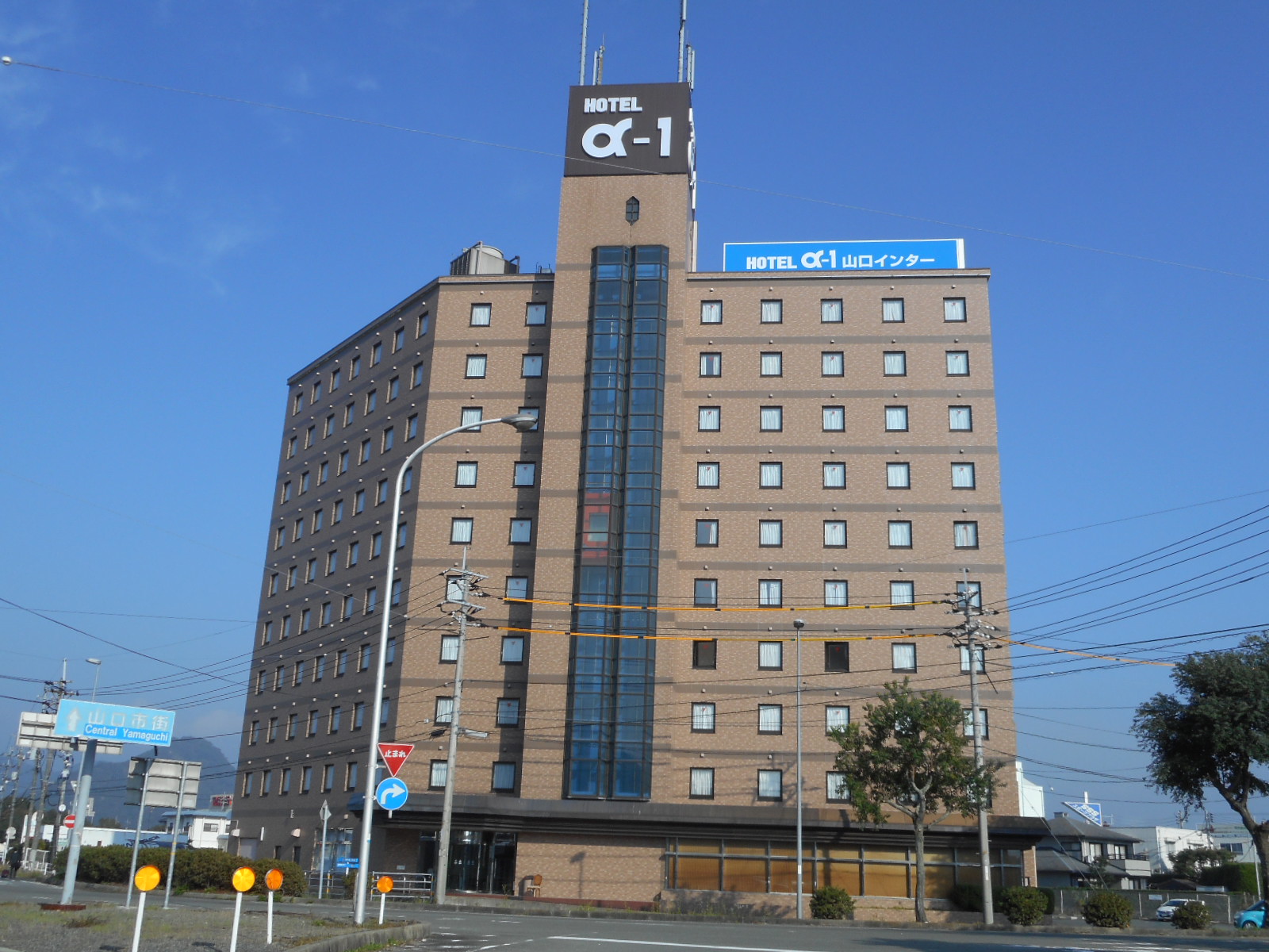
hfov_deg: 54.0
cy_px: 476
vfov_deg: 41.8
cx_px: 634
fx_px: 1246
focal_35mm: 34
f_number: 4.2
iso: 80
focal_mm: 6
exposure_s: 1/640
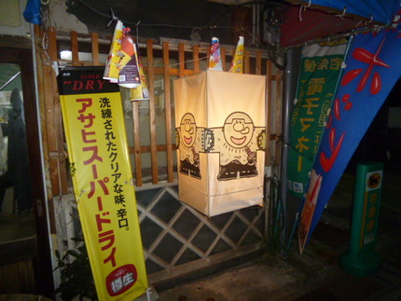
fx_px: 278
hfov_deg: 71.6
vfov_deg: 56.9
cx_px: 200
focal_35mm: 24
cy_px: 150
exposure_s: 1/60
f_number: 2.5
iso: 400
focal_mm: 4.3
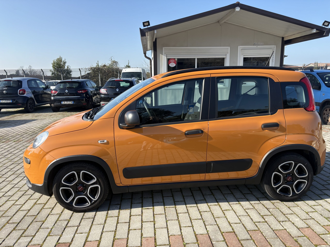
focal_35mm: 26
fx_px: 248
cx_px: 165
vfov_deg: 53.1
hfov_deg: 67.3
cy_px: 124
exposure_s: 1/1751
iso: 50
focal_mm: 5.96
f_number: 1.6
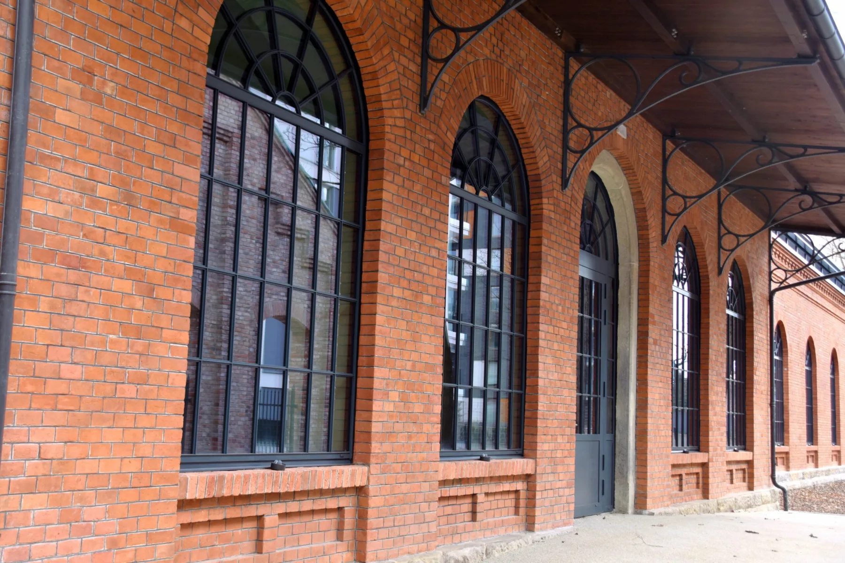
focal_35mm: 42
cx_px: 422
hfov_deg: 46.4
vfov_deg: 31.9
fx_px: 986
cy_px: 282
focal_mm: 28
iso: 200
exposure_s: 1/125
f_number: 5.6
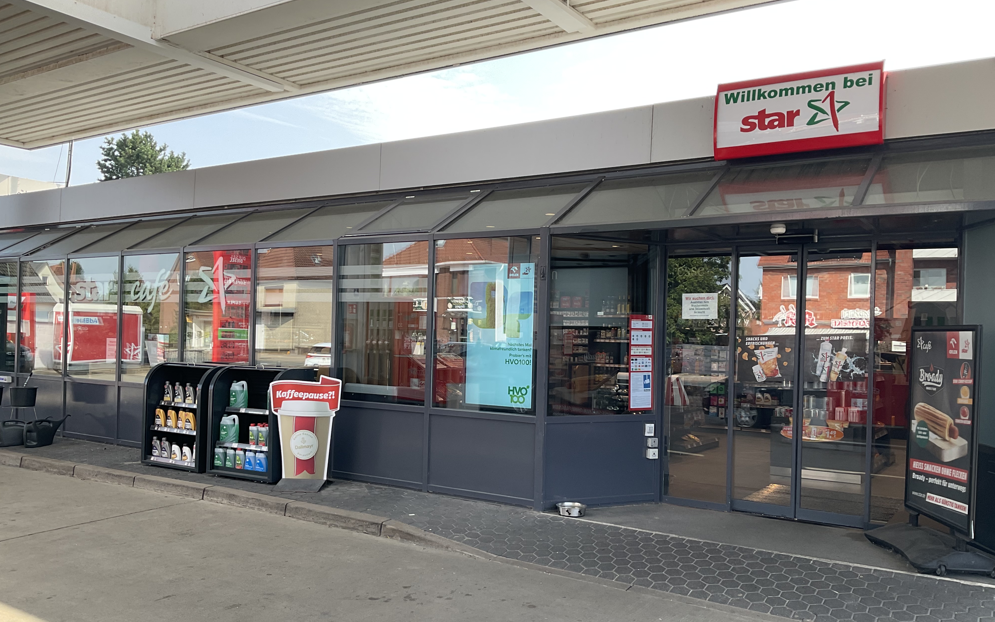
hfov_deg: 61.2
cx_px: 499
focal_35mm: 31
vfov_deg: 40.6
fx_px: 841
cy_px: 338
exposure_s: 1/316
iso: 16
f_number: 1.8
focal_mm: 3
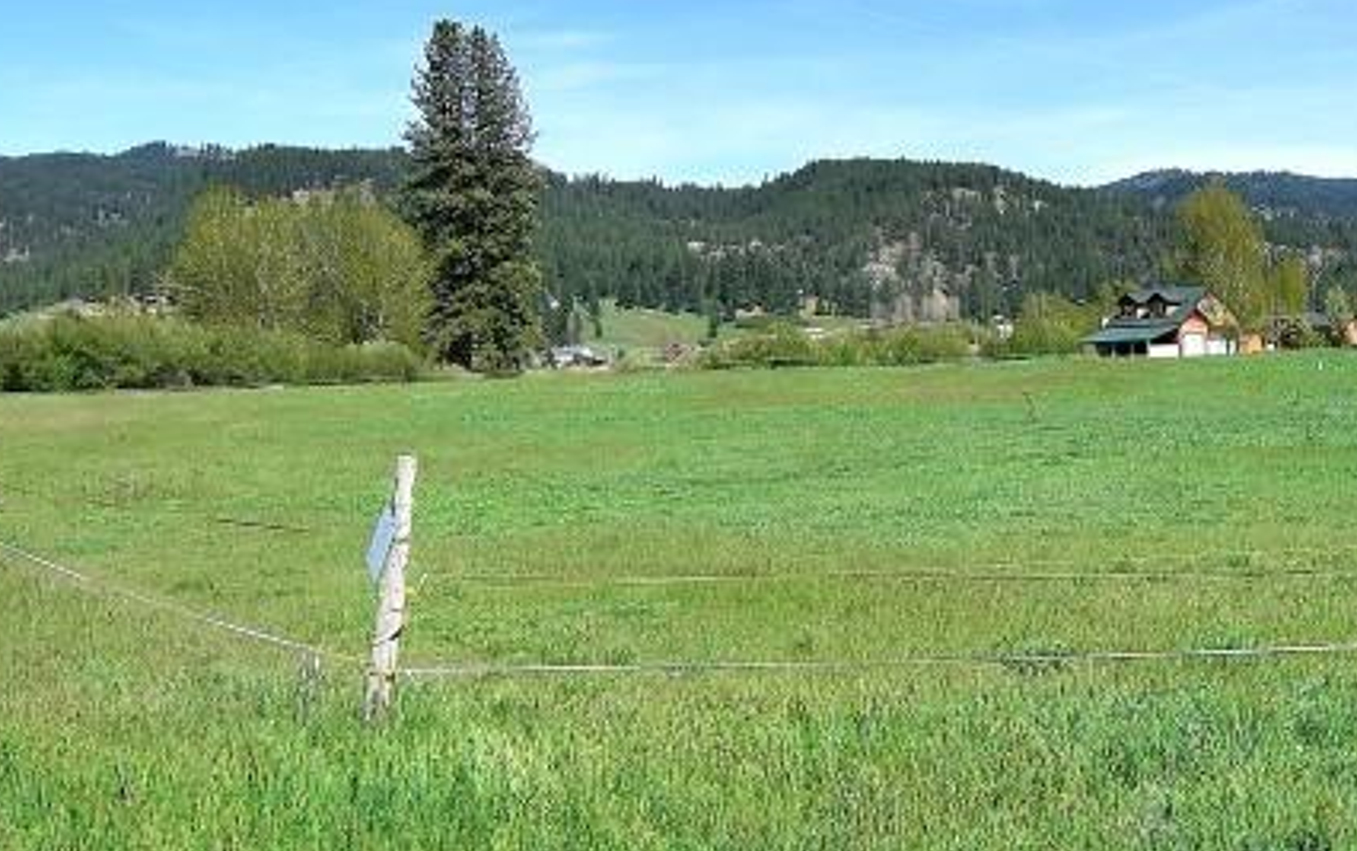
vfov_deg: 24.2
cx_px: 1073
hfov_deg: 37.1
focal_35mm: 53
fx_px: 1953
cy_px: 174
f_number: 9
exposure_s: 1/320
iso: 100
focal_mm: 11.5
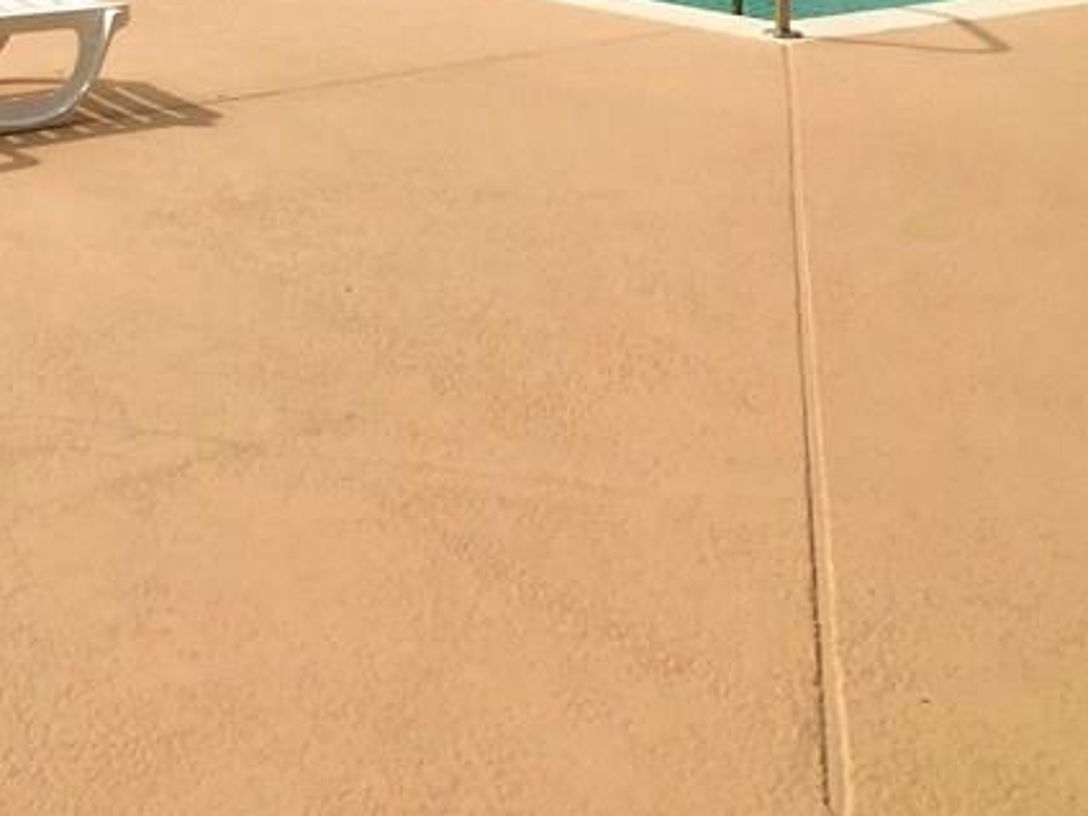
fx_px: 2200
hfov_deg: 27.7
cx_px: 403
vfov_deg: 19.9
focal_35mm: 70
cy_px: -118
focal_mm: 4.15
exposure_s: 1/4405
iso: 32
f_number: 2.2
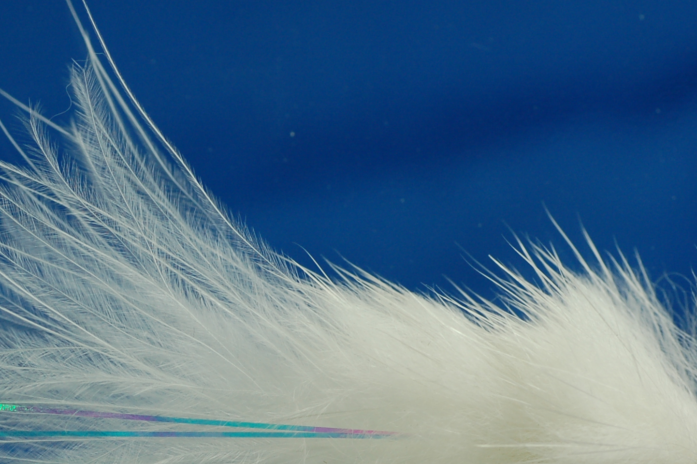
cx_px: 305
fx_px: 4237
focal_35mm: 219
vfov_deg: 6.3
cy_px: 412
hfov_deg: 9.4
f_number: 8
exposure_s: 1/125
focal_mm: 70
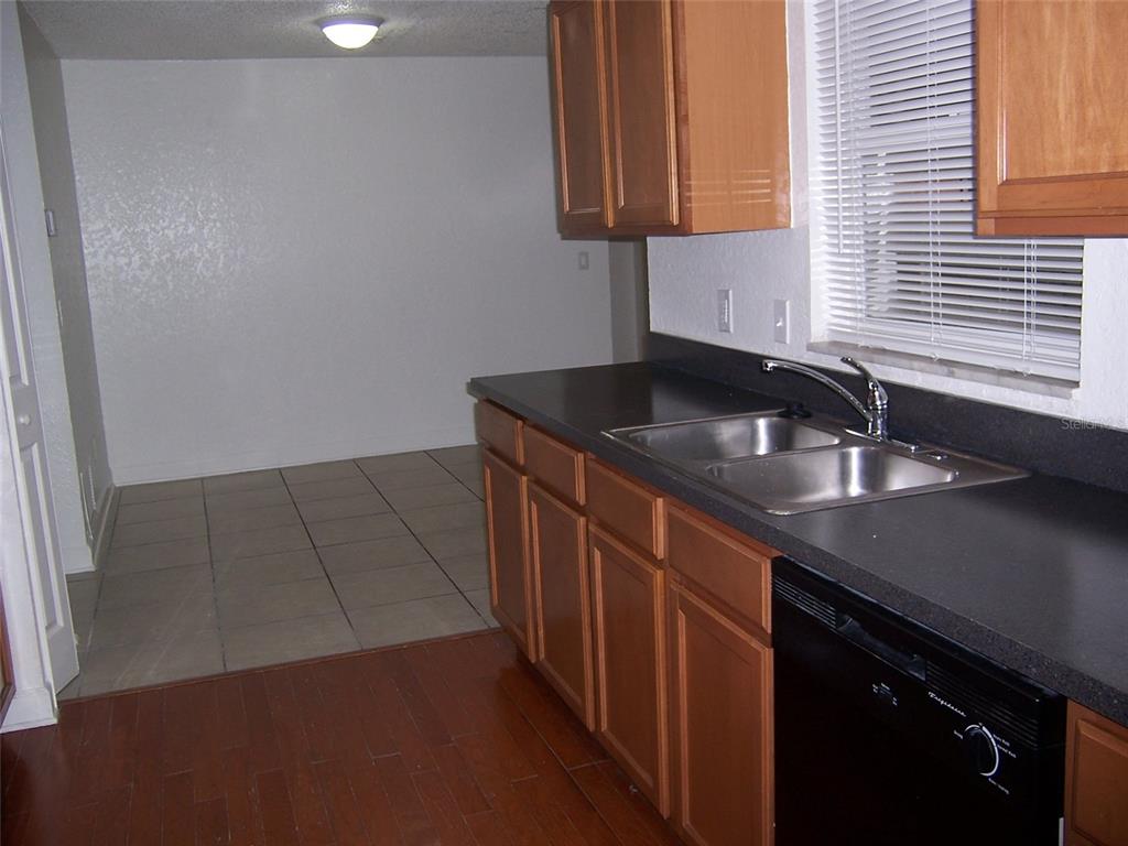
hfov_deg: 55.4
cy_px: 423
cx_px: 564
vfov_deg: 42.9
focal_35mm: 33
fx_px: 1075
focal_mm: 5.5
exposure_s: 1/60
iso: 80
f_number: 2.8
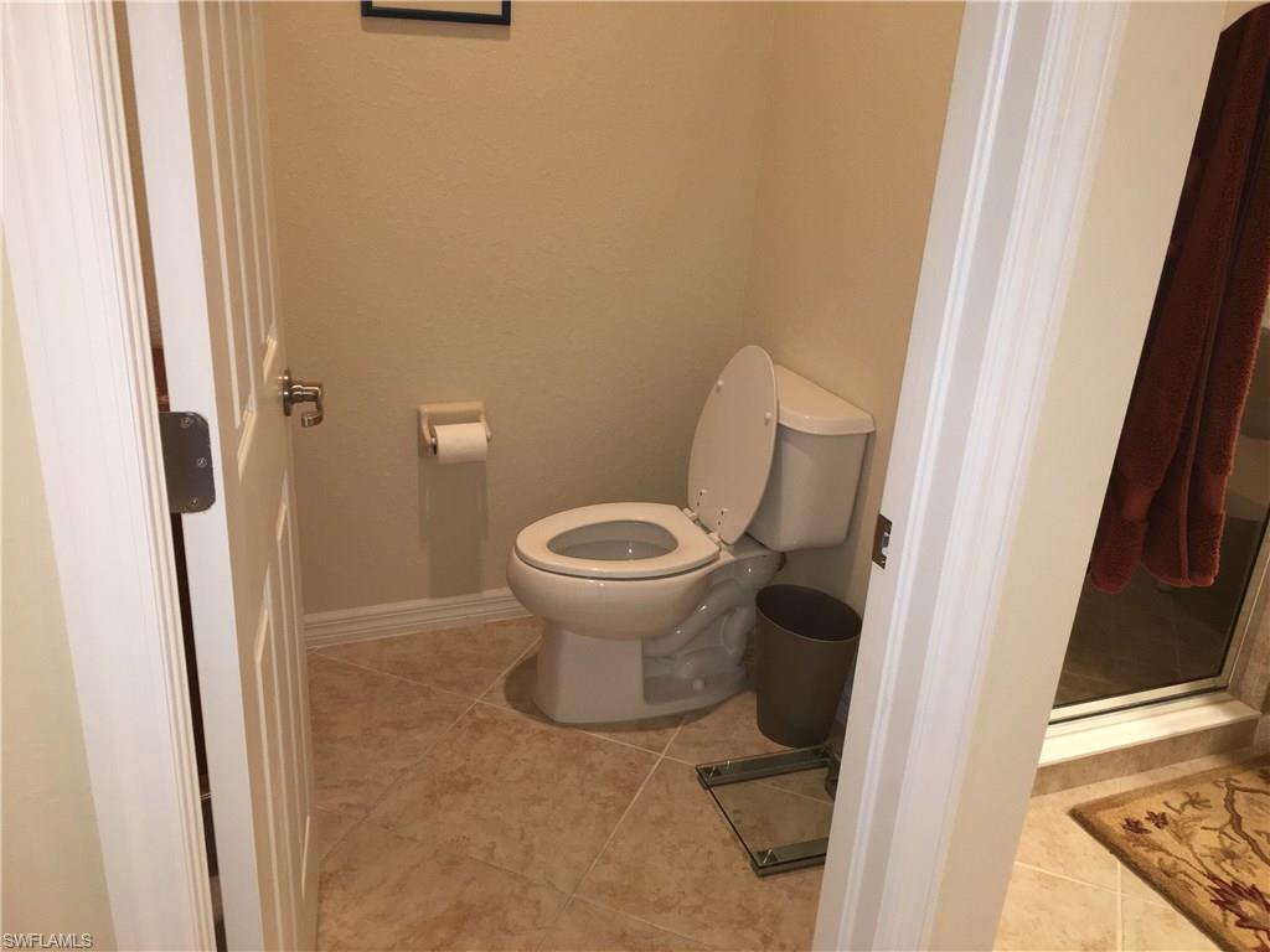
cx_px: 635
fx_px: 1064
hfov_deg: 61.7
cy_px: 476
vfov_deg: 48.2
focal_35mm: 29
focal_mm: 4.15
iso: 50
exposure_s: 1/30
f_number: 2.2
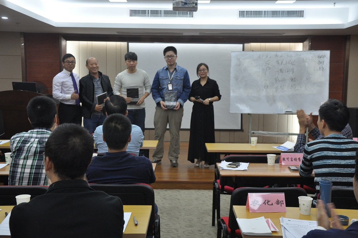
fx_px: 447
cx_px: 179
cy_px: 119
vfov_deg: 29.8
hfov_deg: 43.7
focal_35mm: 45
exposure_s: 1/30
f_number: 8
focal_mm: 30
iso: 900
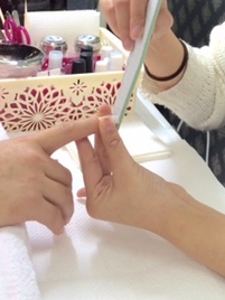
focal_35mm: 65
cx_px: 184
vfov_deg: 27.7
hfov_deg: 22.3
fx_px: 563
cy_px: -15
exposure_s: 1/60
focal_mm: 4.15
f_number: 2.2
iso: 40
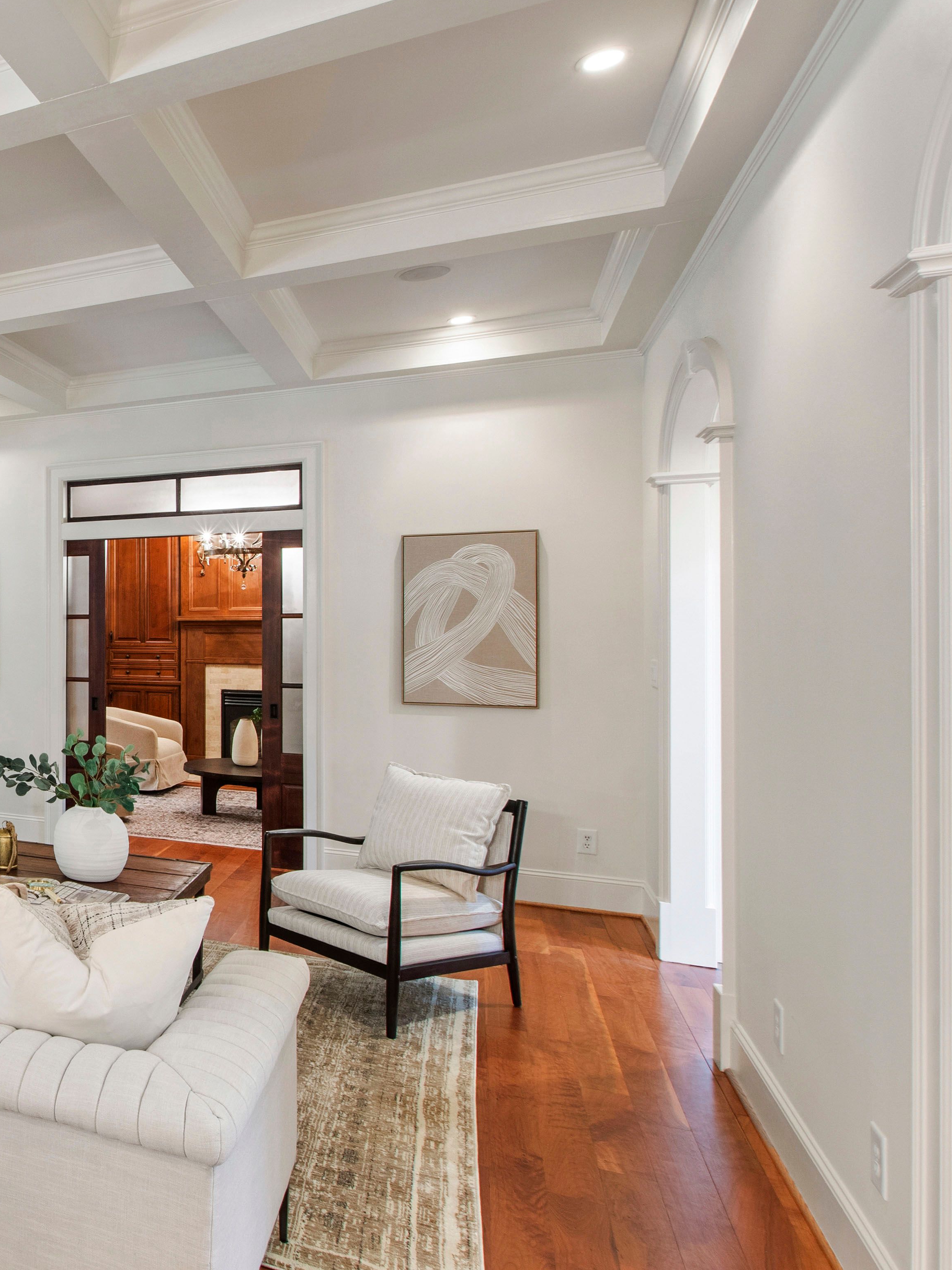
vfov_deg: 67.3
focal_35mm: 26
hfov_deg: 41.9
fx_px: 954
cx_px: -97
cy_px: 619
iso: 100
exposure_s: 1
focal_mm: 10
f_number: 8
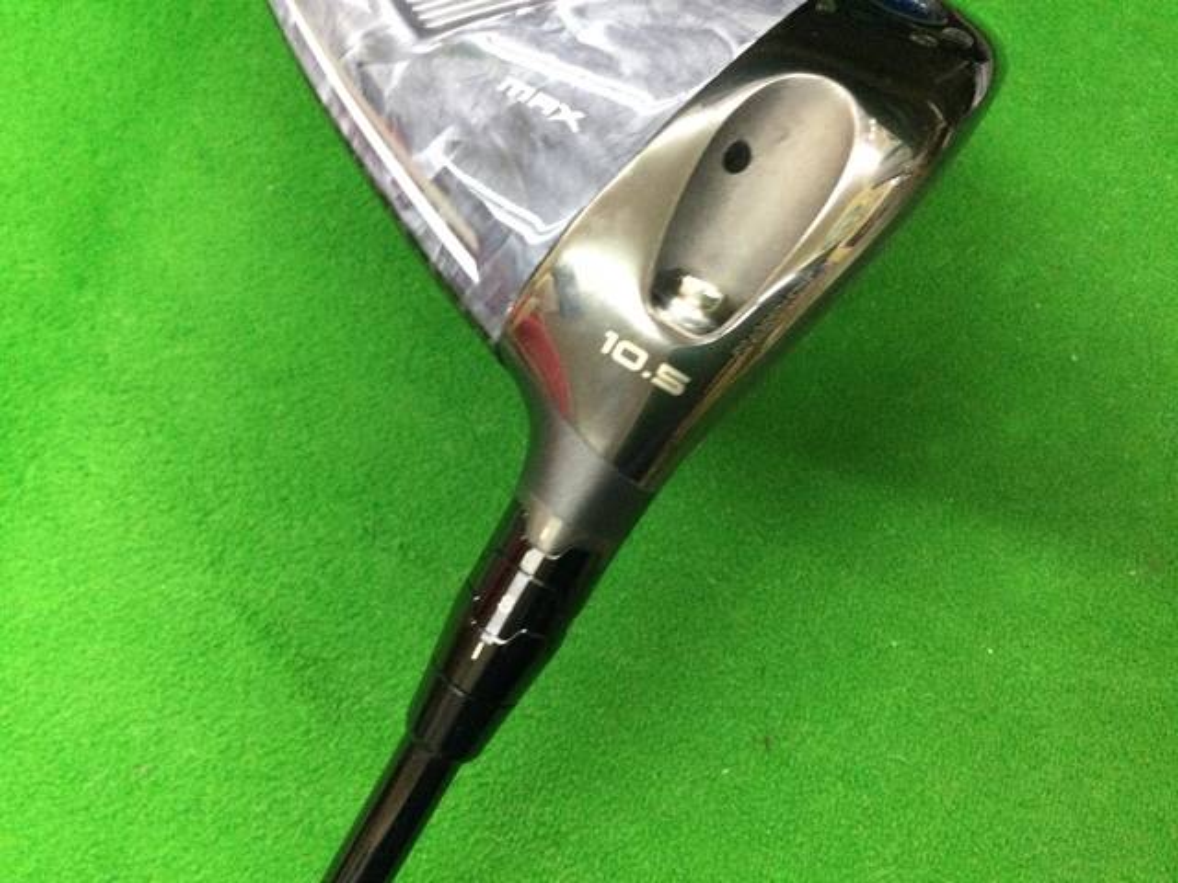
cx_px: 589
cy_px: 442
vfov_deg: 45.4
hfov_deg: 58.4
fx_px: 1055
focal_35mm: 31
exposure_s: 1/30
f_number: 2.4
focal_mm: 3.3
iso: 160
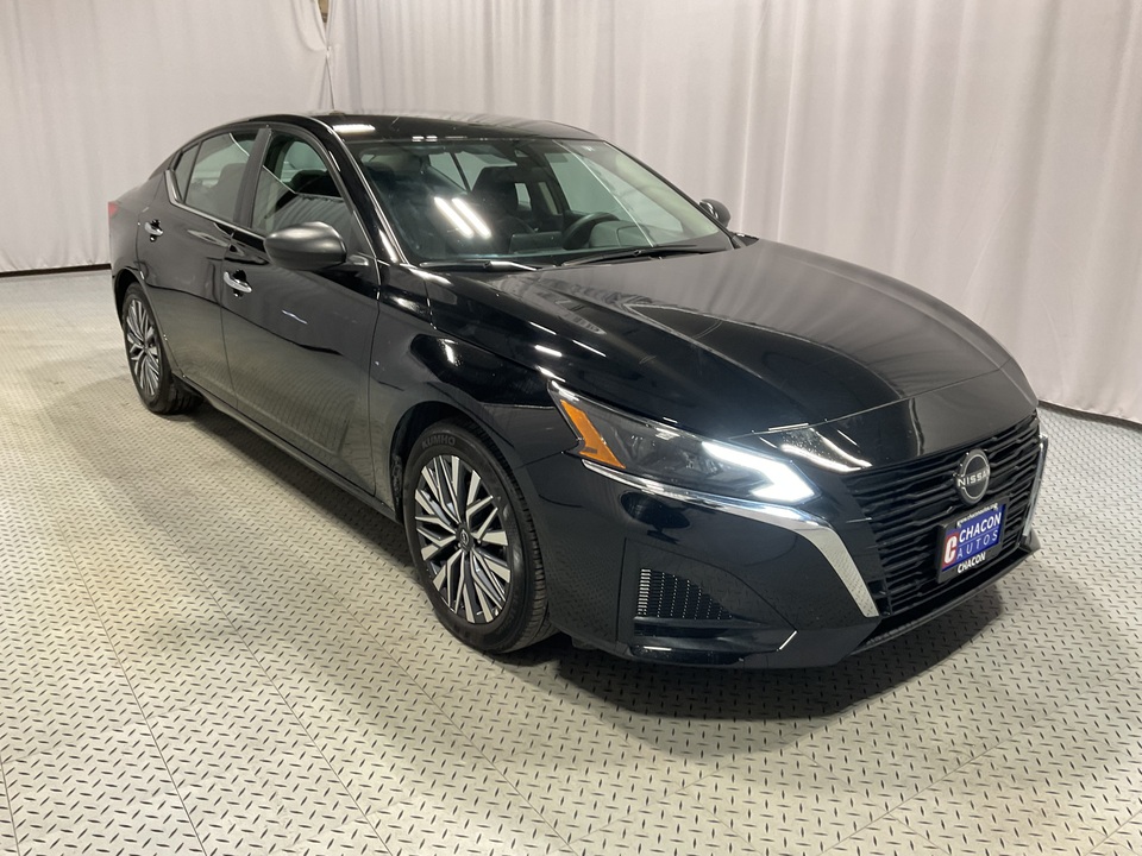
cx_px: 571
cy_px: 428
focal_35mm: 29
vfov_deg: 48.2
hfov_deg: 61.7
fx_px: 957
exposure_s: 1/60
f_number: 1.8
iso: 80
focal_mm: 3
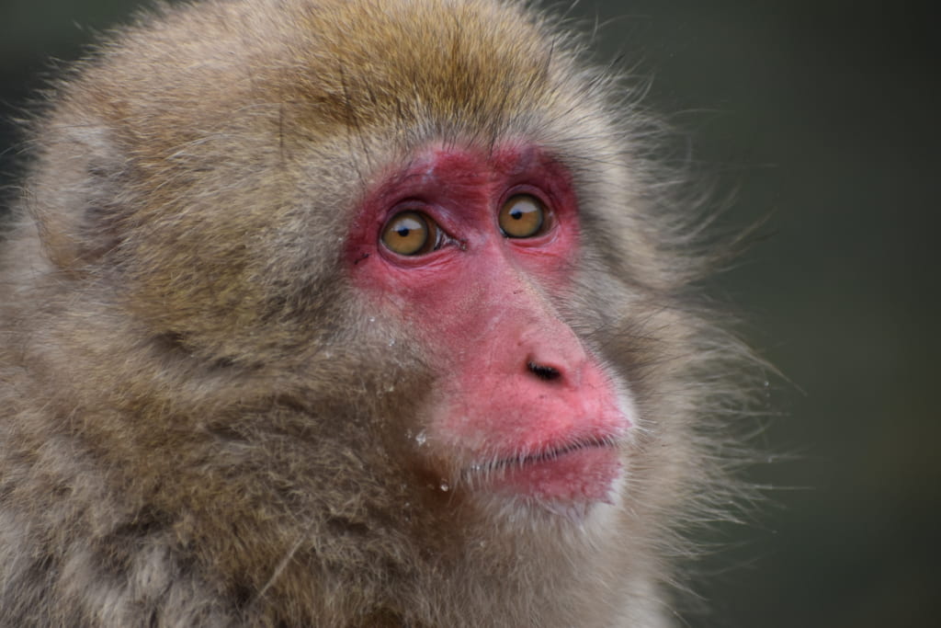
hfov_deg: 8.1
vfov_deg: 5.4
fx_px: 6666
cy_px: 314
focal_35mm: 255
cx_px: 470
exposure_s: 1/1000
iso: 720
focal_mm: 170
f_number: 5
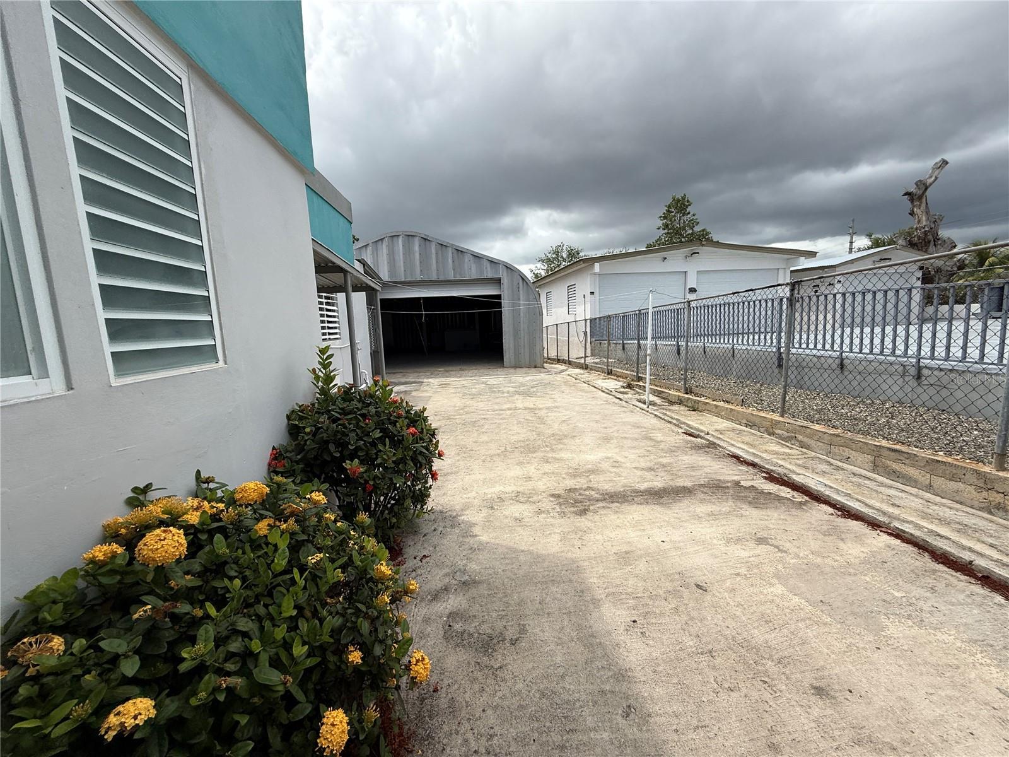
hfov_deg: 102.1
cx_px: 504
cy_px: 378
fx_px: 408
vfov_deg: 85.7
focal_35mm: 14
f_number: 2.2
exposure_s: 1/2092
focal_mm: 2.22
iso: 50
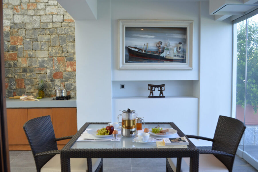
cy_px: 86
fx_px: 236
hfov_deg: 57.2
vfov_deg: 40.0
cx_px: 129
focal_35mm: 33
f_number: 5.6
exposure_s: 1/125
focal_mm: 22
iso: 360
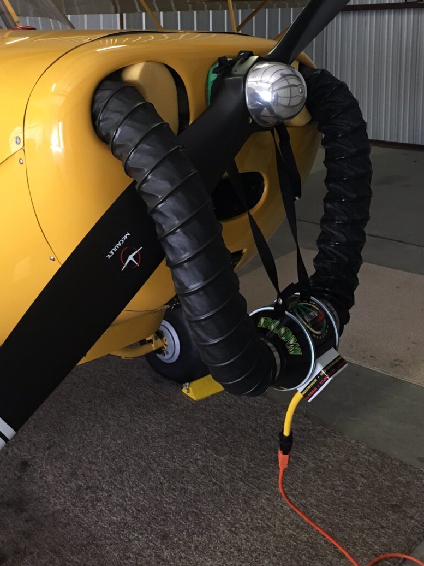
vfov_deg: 42.8
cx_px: 190
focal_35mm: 43
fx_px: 702
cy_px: 157
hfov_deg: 33.6
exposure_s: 1/15
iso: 64
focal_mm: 4.15
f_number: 2.2
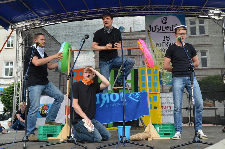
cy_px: 74
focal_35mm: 39
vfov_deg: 34.1
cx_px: 112
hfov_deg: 49.6
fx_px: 243
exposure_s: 1/320
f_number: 9
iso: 800
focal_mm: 26
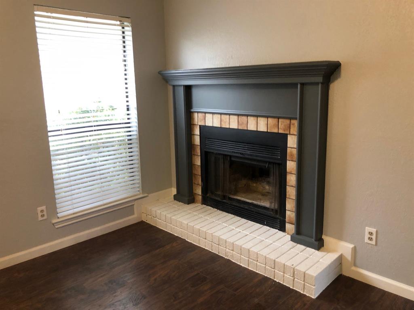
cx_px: 207
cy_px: 155
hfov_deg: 63.4
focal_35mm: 28
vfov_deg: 49.7
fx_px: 335
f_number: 1.8
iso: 40
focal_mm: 3.99
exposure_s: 1/17
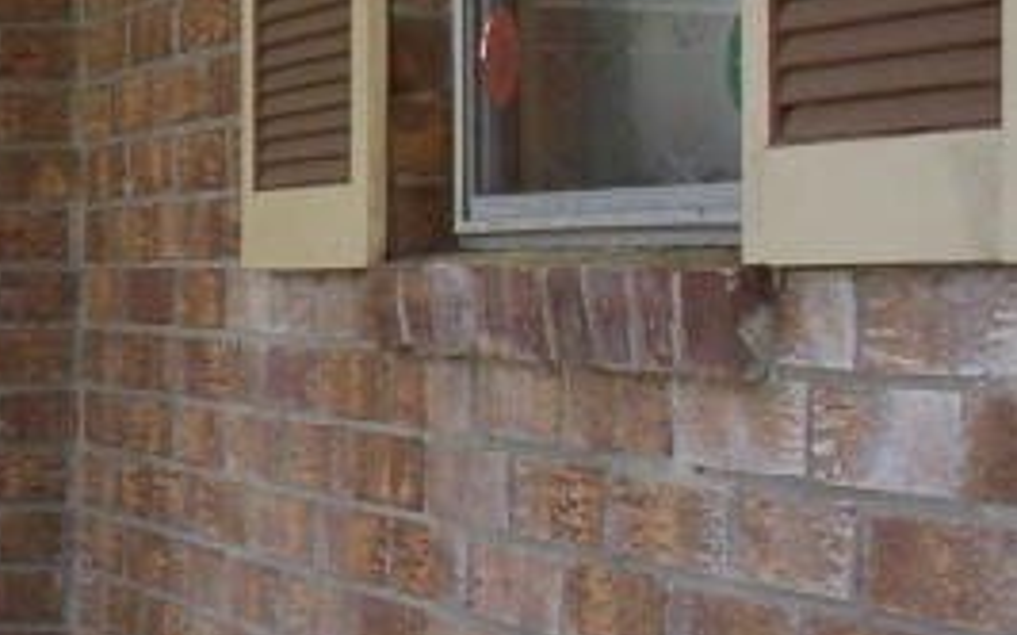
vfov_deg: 13.2
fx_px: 2743
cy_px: 419
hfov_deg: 19.8
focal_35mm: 99
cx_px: -193
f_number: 4.5
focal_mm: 6
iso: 100
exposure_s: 1/82.4
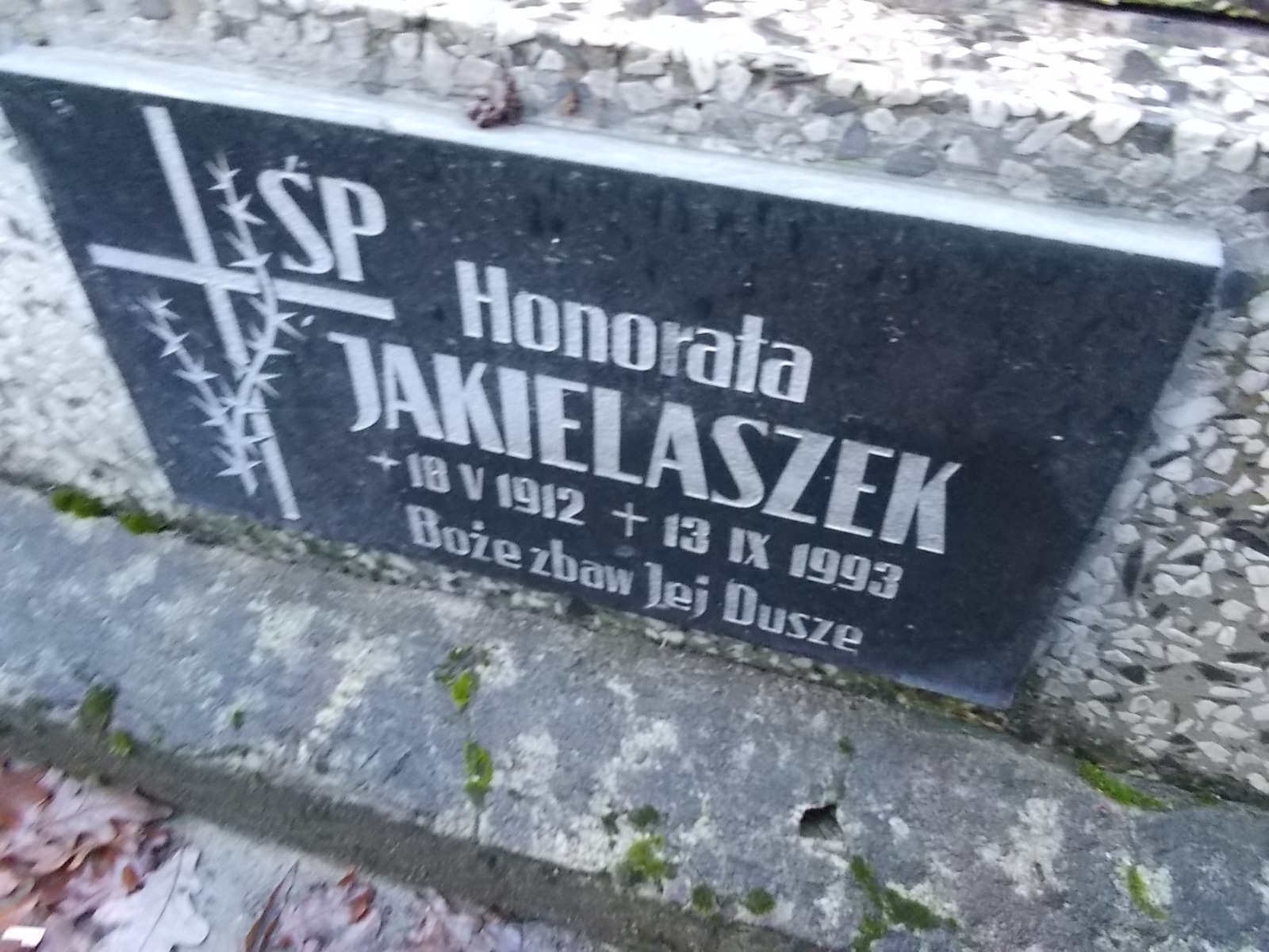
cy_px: 476
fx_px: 953
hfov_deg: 67.3
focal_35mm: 26
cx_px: 634
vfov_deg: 53.1
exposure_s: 1/30
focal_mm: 4.6
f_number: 3.2
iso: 400
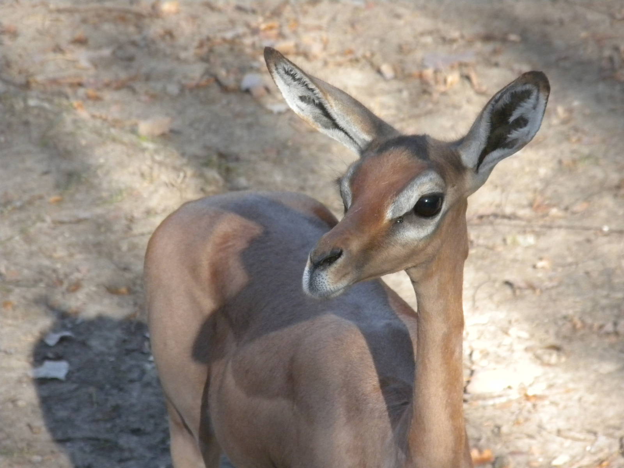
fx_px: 4687
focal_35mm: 260
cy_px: 234
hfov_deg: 7.6
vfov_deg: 5.7
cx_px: 312
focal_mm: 46.2
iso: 400
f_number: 5.3
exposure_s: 1/485
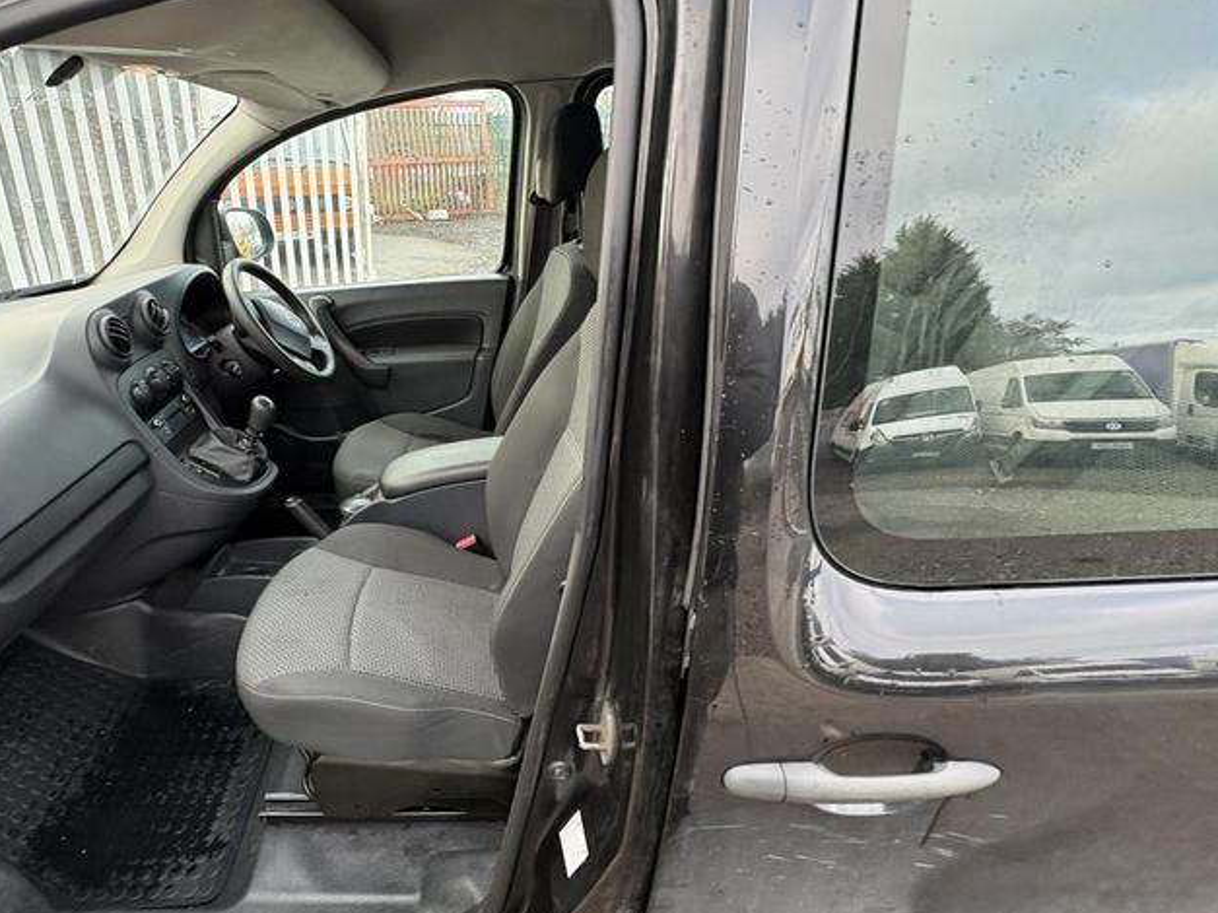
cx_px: 445
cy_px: 460
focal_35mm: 20
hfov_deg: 80.0
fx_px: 704
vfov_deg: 66.0
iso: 250
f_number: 2.2
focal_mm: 2.22
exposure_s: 1/75
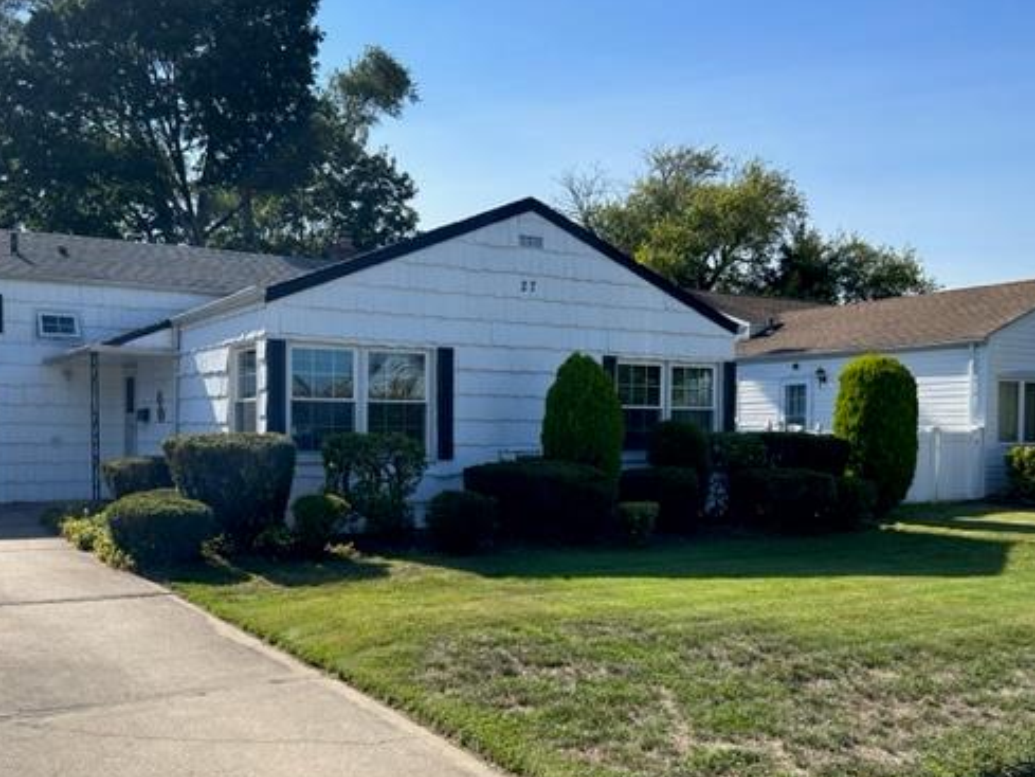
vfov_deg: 41.6
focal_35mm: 34
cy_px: 466
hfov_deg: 53.4
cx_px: 392
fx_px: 1017
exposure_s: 1/3968
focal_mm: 5.7
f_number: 1.5
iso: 50
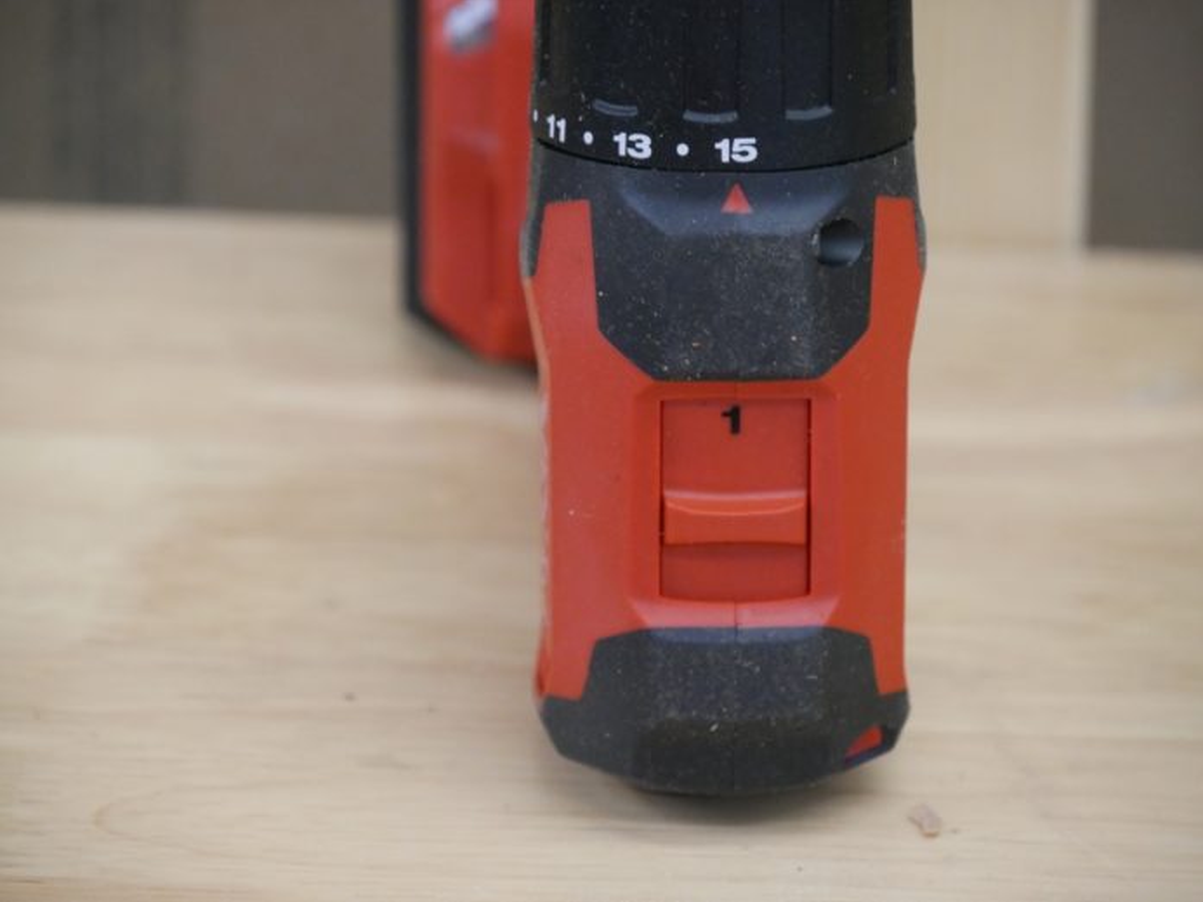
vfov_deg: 6.8
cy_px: 451
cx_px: 602
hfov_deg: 9.0
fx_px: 7612
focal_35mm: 219
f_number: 5.4
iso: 3200
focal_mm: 109
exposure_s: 1/125
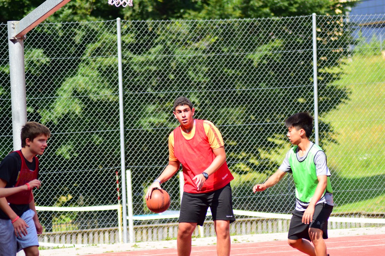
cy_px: 128
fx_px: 2166
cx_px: 192
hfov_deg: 10.2
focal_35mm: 202
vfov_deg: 6.8
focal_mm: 135
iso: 560
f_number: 4.2
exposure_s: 1/1250
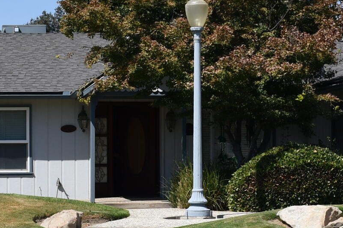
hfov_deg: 14.1
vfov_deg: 9.4
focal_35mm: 146
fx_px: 1391
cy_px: 105
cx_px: 173
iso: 100
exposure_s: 1/320
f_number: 9
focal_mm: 26
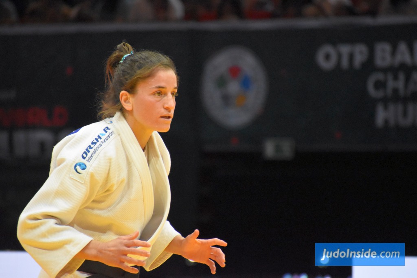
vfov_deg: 3.5
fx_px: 4518
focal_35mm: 390
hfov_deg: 5.3
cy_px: 139
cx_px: 208
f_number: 7.1
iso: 6400
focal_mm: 260
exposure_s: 1/640
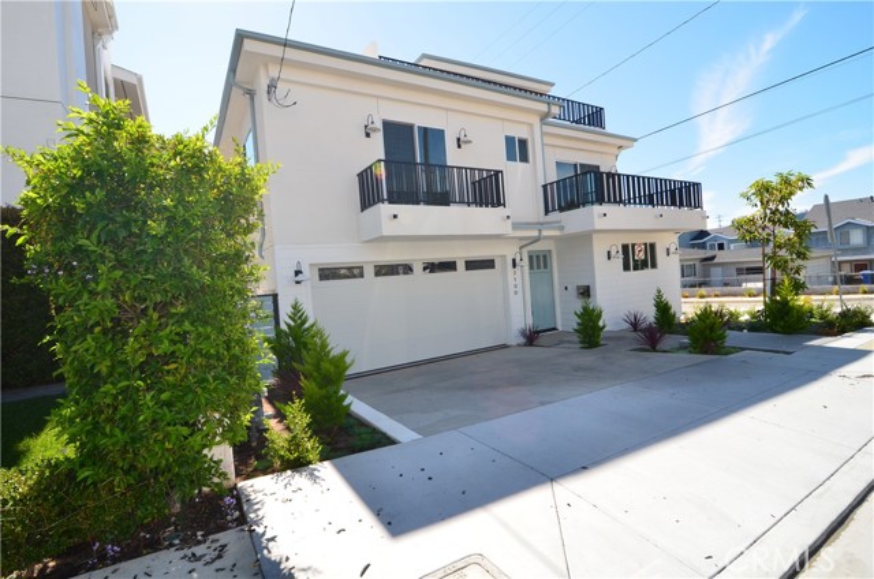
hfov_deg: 95.1
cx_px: 437
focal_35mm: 16
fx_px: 400
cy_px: 290
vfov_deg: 71.8
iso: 320
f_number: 11
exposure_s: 1/160
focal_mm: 11
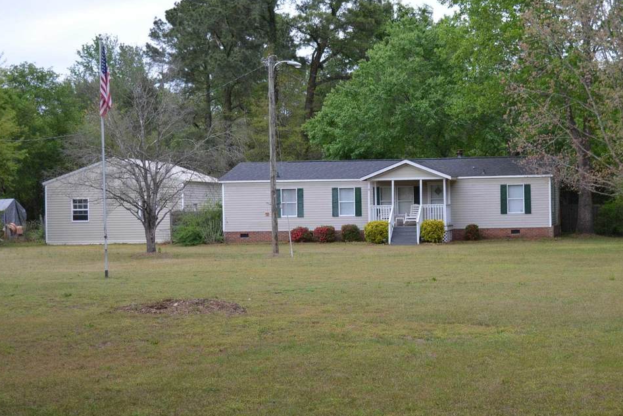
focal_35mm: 81
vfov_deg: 16.9
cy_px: 204
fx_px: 1402
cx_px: 405
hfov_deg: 25.0
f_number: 5.6
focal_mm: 40
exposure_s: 1/125
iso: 110
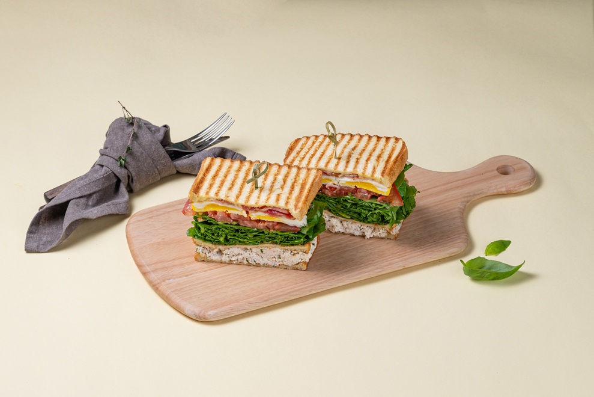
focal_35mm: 105
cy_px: 198
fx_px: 1733
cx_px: 297
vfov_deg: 13.0
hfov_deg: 19.5
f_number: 11
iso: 125
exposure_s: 1/125
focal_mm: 70
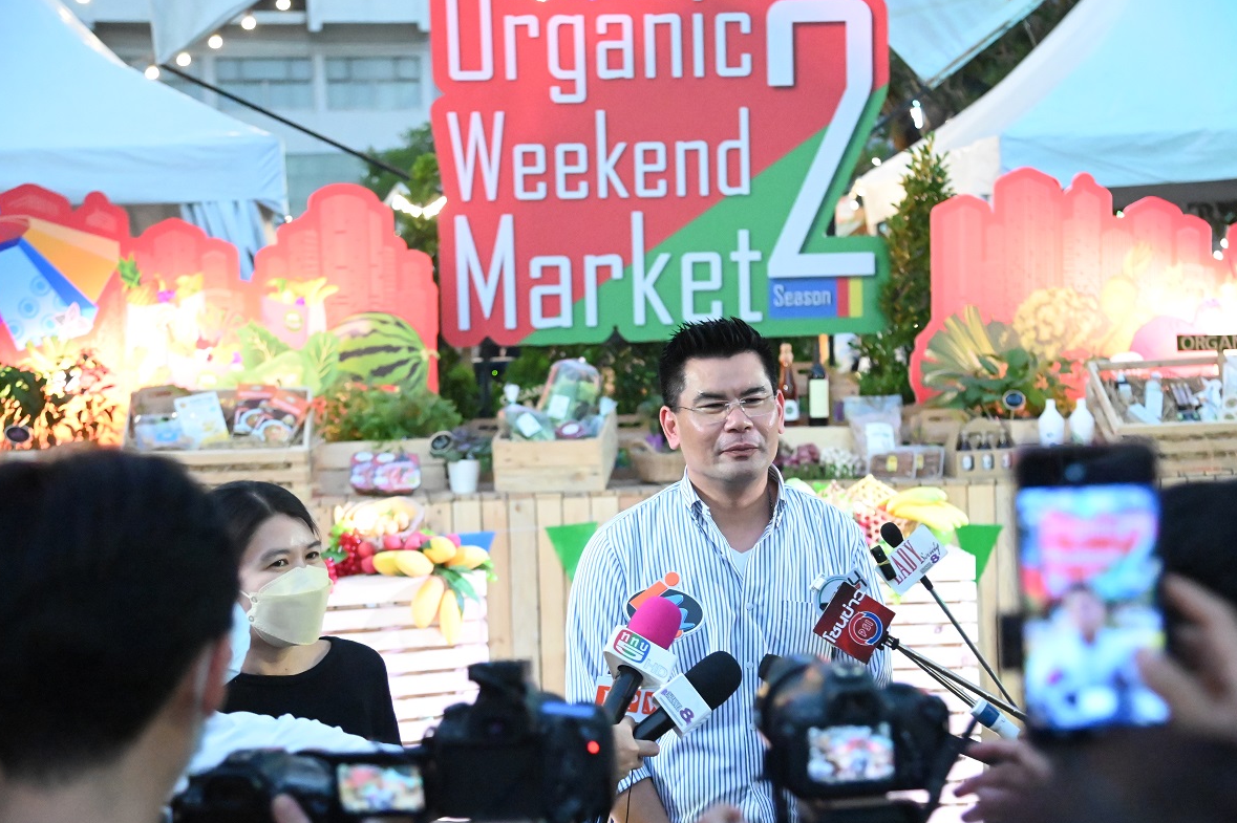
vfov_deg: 19.4
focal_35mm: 70
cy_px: 426
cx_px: 636
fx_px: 2404
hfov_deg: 28.9
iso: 32000
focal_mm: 62
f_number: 4
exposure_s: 1/1600
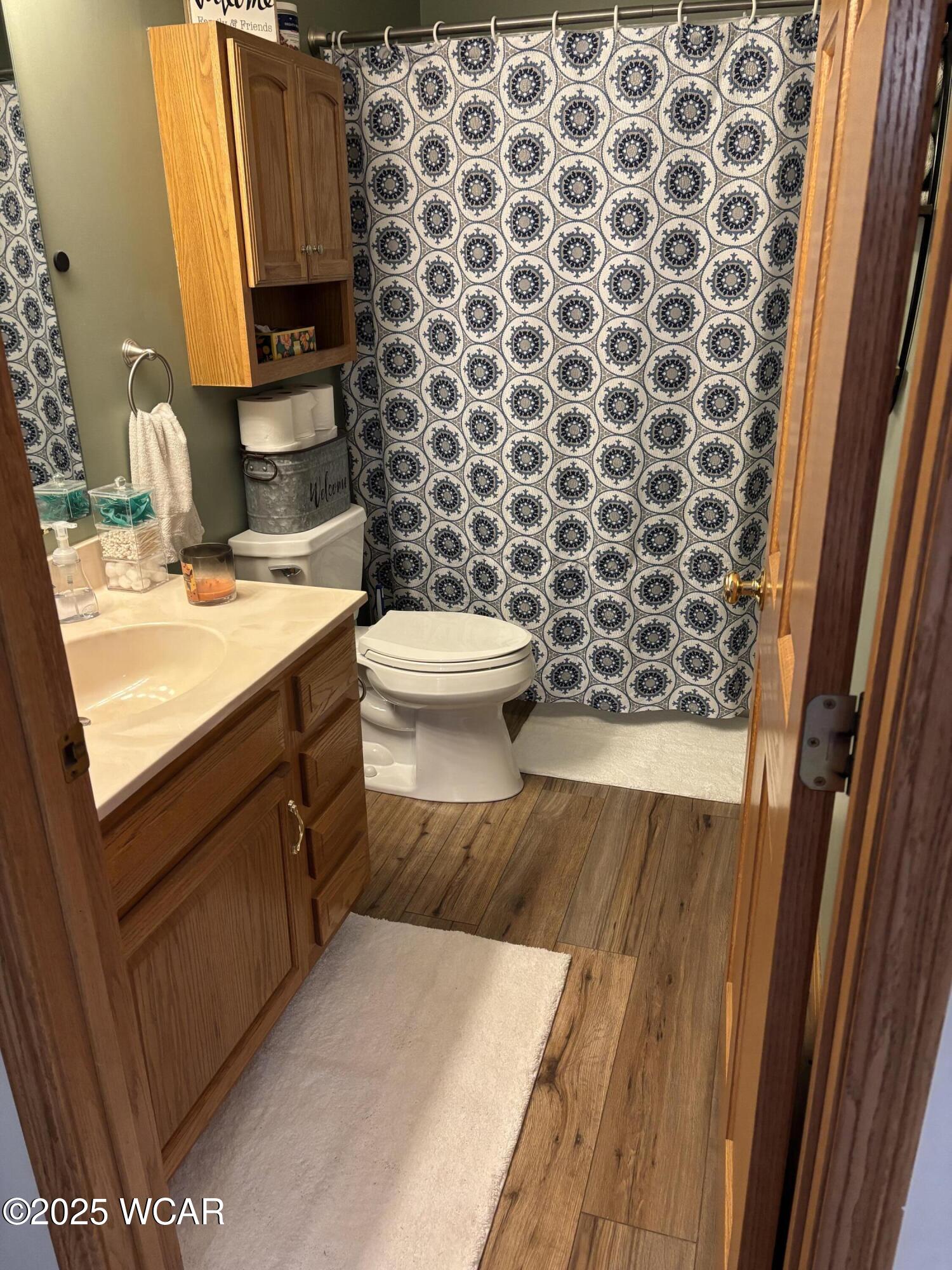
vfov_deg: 67.3
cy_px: 635
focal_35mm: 26
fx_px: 953
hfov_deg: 53.1
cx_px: 476
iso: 250
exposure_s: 1/60
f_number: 1.6
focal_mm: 5.96
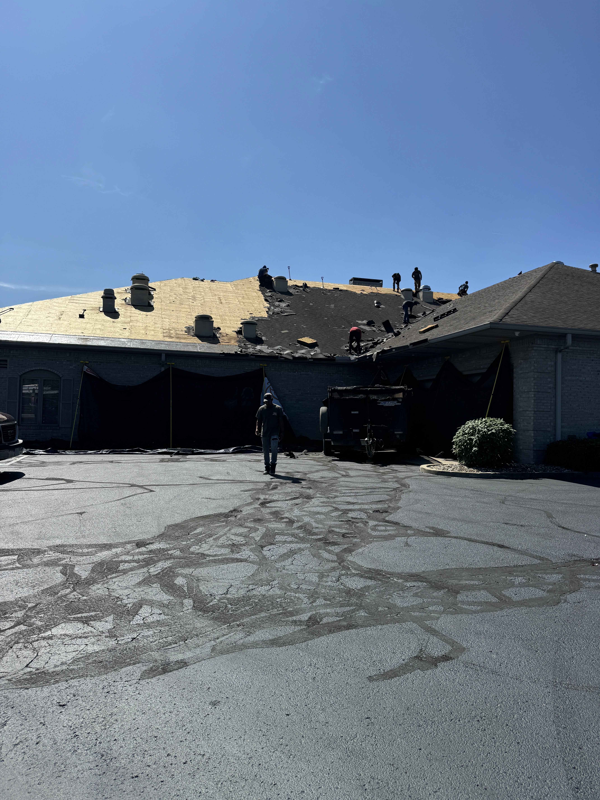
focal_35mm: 24
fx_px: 555
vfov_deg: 71.6
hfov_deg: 56.8
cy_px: 400
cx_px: 300
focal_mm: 6.76
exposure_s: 1/7092
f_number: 1.78
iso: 80
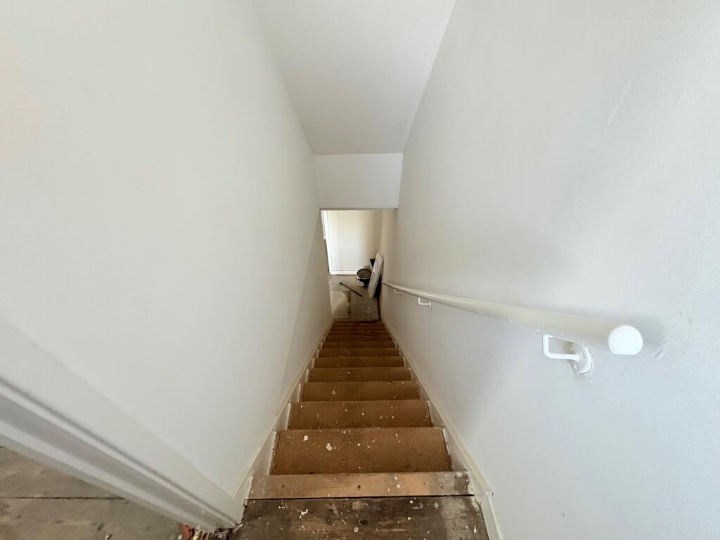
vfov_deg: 85.7
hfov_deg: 102.1
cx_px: 360
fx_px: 291
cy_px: 270
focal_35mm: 14
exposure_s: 1/60
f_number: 2.2
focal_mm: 2.22
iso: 320
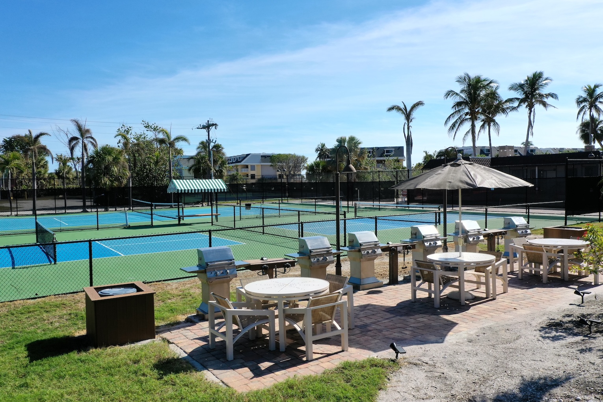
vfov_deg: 46.4
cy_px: 201
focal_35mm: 28
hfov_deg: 65.5
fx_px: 469
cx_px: 302
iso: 100
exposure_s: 1/640
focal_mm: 10.26
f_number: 6.3
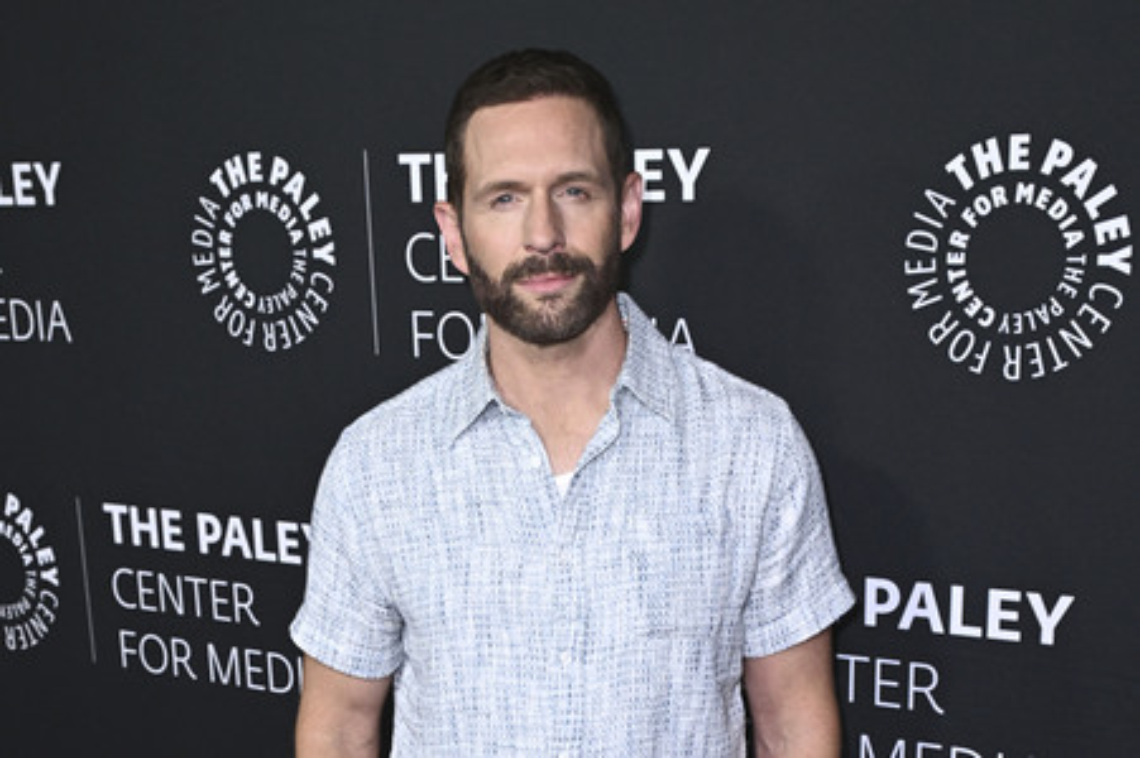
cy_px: 379
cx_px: 570
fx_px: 1092
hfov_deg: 55.1
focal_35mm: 34
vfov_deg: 38.3
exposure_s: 1/200
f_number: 5.6
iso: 1250
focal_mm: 34.5
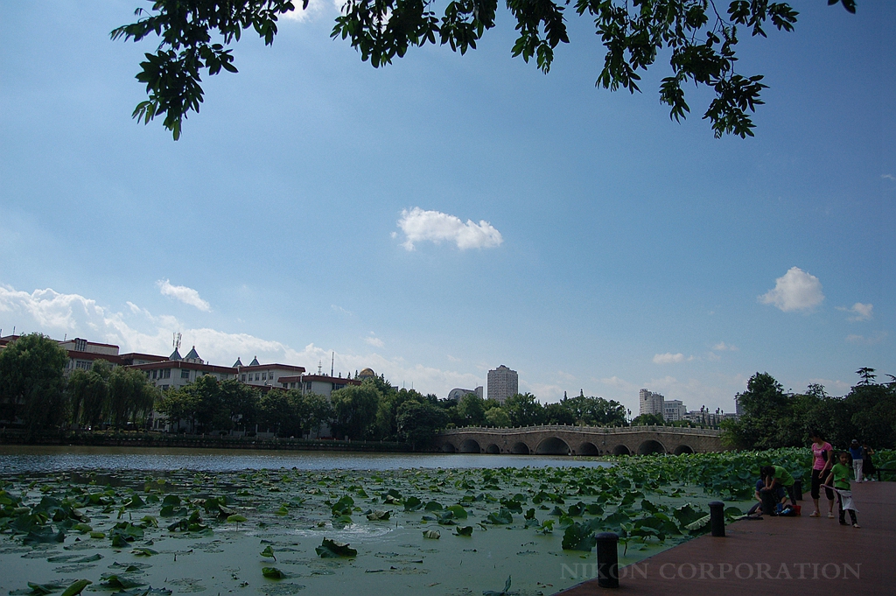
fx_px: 634
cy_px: 298
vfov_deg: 50.3
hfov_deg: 70.5
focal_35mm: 26
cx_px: 448
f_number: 4.5
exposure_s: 1/4000
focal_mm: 17
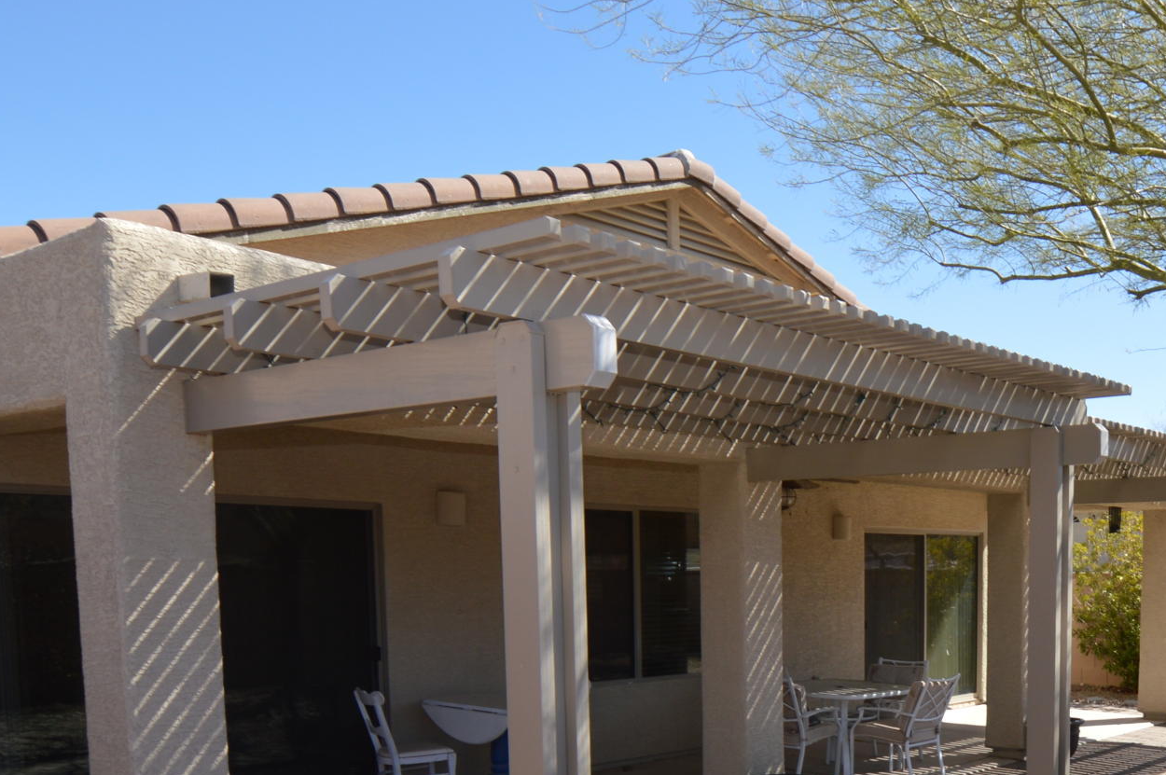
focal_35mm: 36
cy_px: 665
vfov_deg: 35.1
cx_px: 912
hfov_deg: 50.4
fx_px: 1165
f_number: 7.1
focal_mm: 10
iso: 100
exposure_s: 1/200
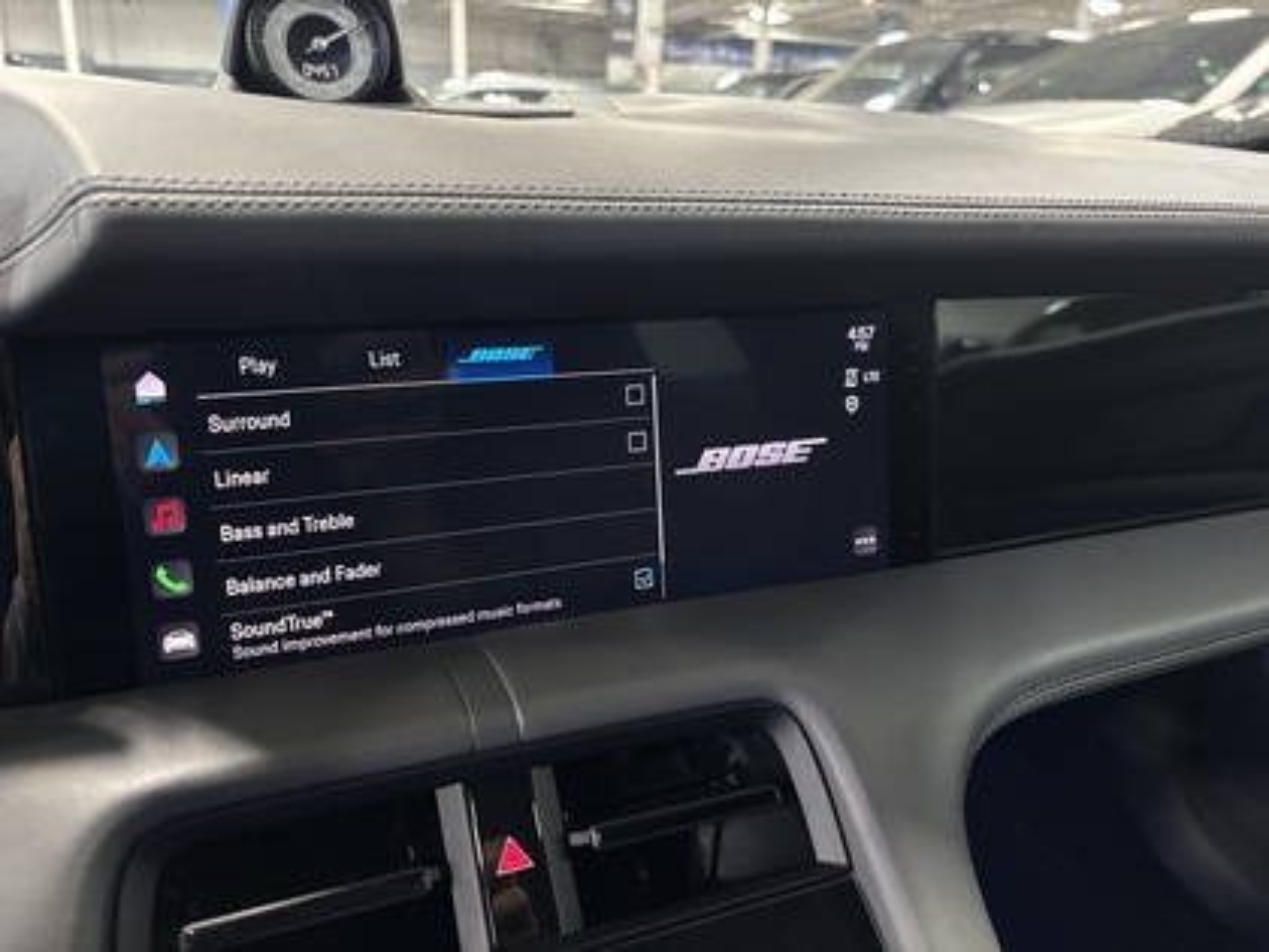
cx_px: 634
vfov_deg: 53.1
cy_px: 476
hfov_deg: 67.3
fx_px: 953
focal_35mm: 26
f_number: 1.6
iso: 640
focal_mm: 5.96
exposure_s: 1/31
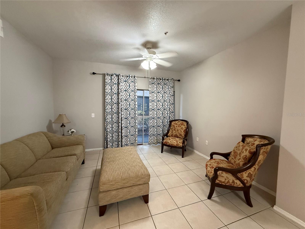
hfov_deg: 102.1
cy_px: 114
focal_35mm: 14
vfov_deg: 85.7
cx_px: 152
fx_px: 123
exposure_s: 1/60
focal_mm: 2.22
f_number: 2.2
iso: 640
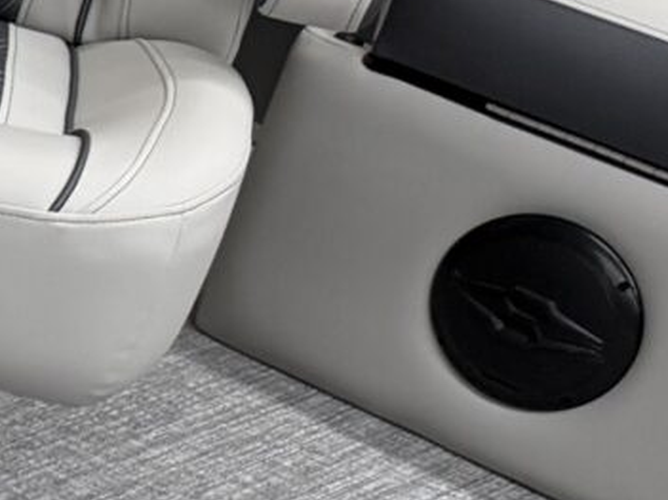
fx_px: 3376
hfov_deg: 8.3
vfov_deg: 8.4
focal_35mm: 175
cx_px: -1722
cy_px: 487
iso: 125
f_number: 1.78
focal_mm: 6.76
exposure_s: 1/60
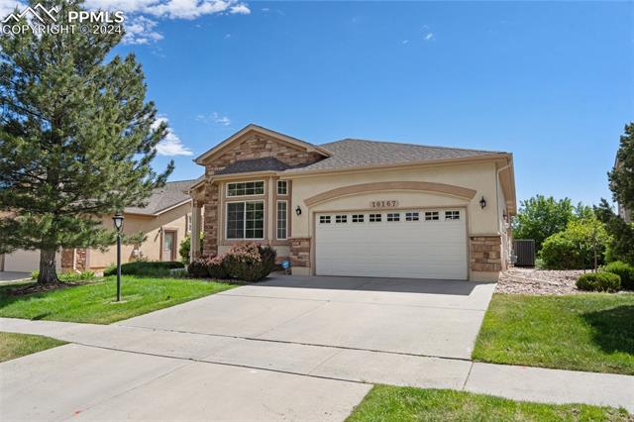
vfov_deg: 55.1
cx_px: 317
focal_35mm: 23
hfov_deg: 76.1
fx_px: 405
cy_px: 211
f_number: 7.1
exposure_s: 1/1600
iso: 500
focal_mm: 23
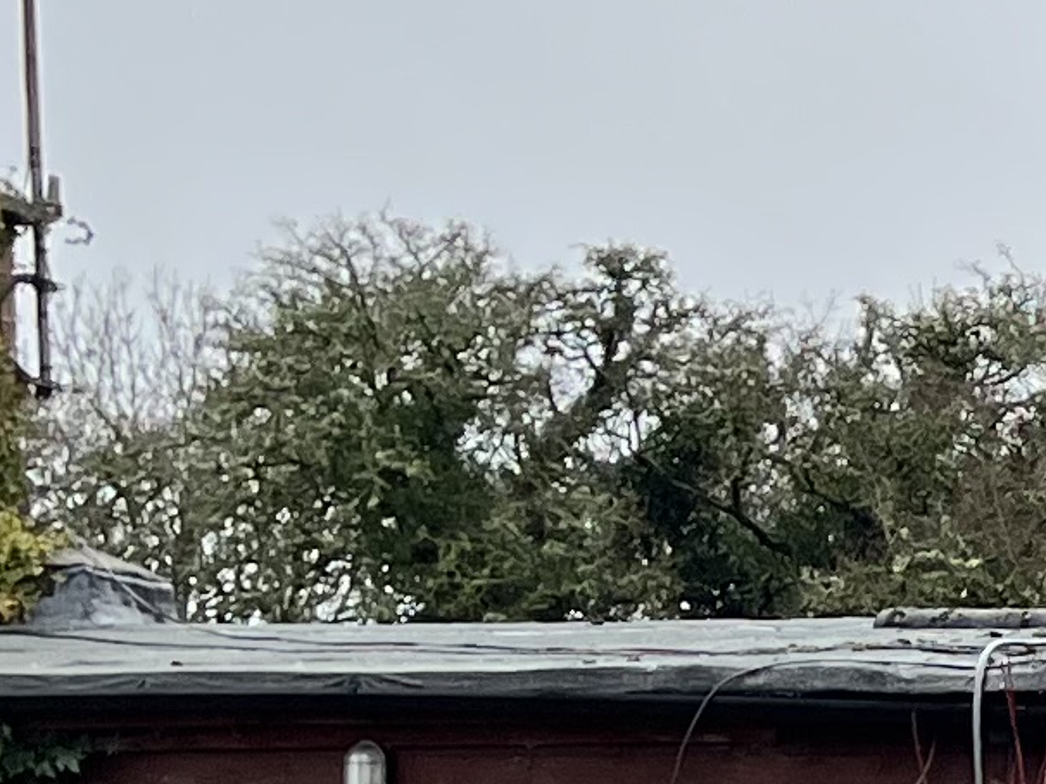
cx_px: 2663
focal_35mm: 173
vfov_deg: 8.4
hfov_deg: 9.8
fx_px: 5226
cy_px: 1059
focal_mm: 5.1
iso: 80
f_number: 1.6
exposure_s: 1/121
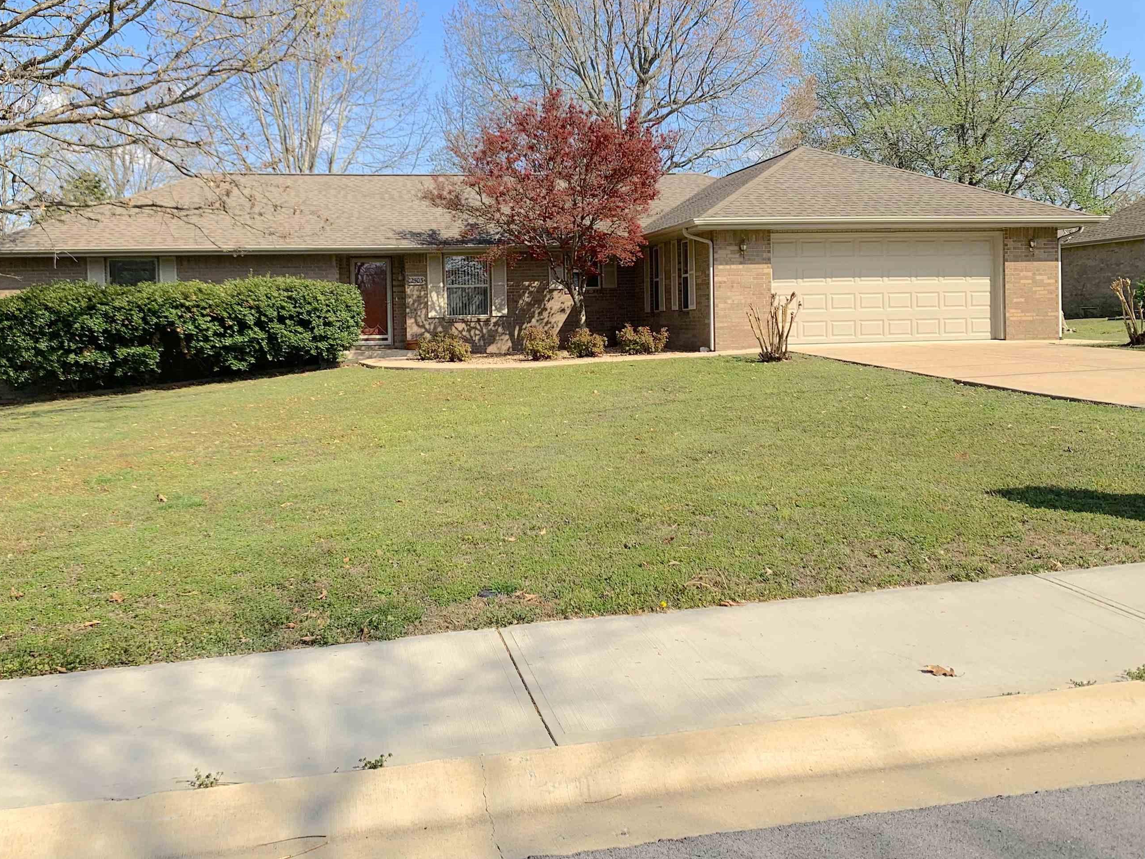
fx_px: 1025
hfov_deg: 58.1
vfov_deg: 45.2
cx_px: 493
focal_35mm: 31
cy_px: 350
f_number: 1.8
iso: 25
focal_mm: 4.25
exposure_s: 1/2257
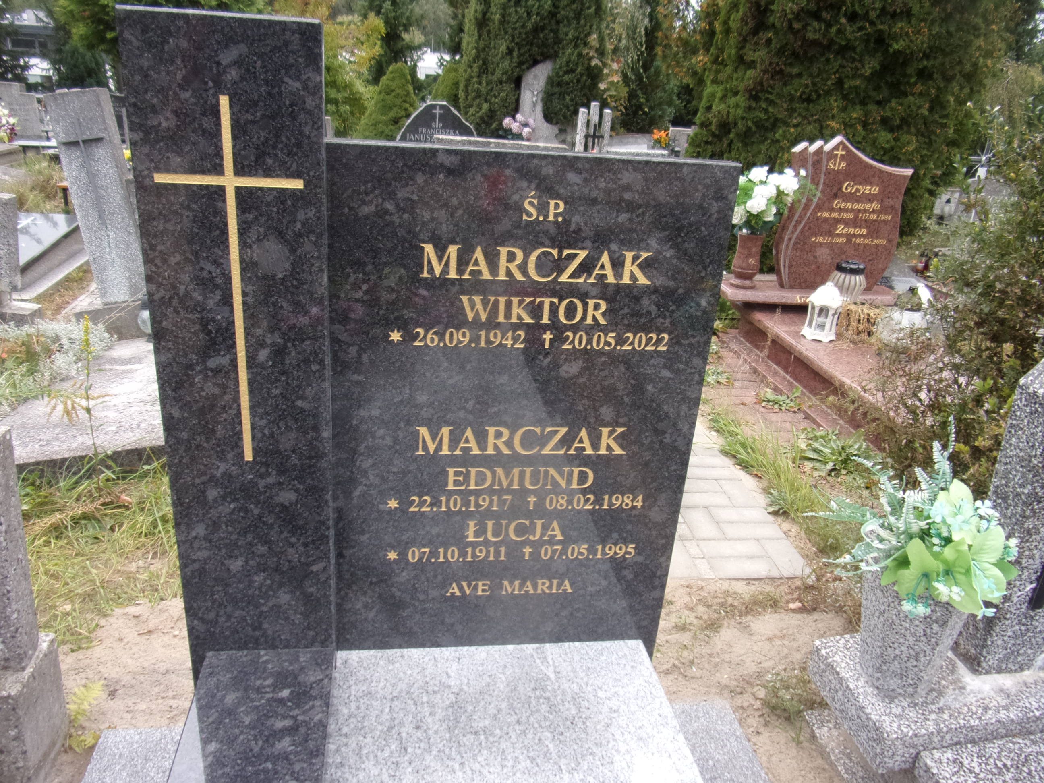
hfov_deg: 71.6
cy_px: 392
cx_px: 522
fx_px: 724
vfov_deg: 56.8
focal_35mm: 24
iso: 80
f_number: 3.3
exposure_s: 1/125
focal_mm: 4.3
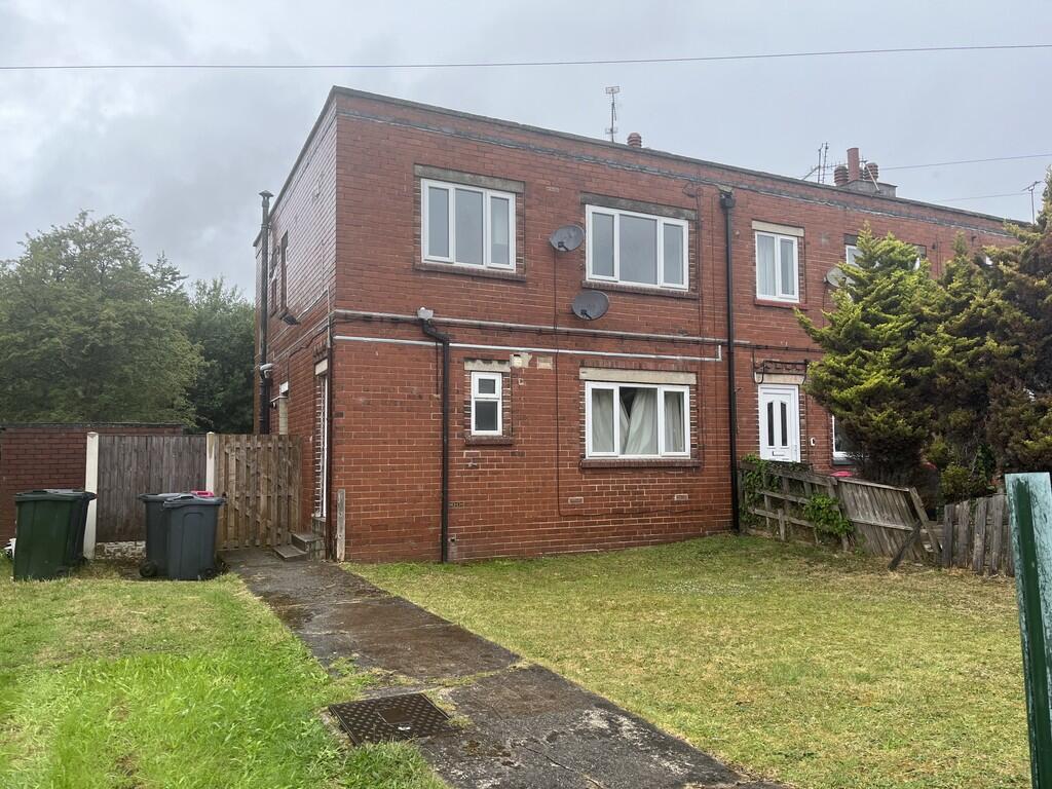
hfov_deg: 67.3
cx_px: 526
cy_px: 394
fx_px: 790
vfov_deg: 53.1
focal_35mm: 26
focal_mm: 5.1
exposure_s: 1/1028
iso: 50
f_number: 1.6
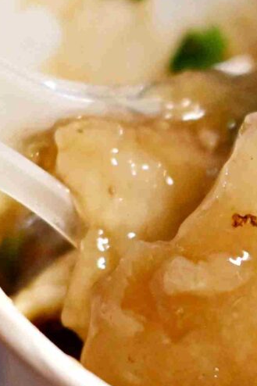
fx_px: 4168
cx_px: 431
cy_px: 290
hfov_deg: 3.5
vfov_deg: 5.3
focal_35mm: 389
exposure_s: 1/200
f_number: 2.2
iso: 2500
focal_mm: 50
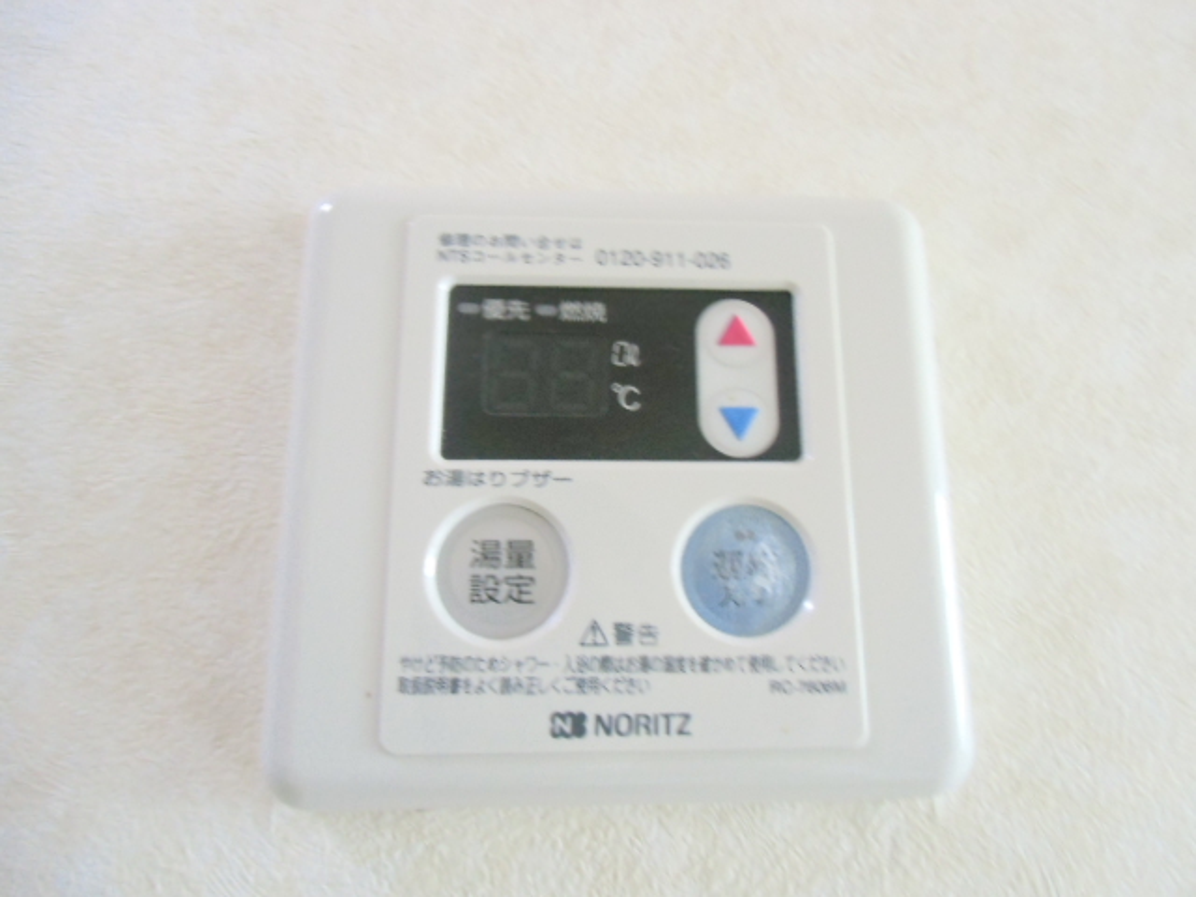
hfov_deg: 71.6
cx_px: 598
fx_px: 829
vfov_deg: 56.8
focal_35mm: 24
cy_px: 448
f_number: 3
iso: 400
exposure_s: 1/25
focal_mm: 4.24
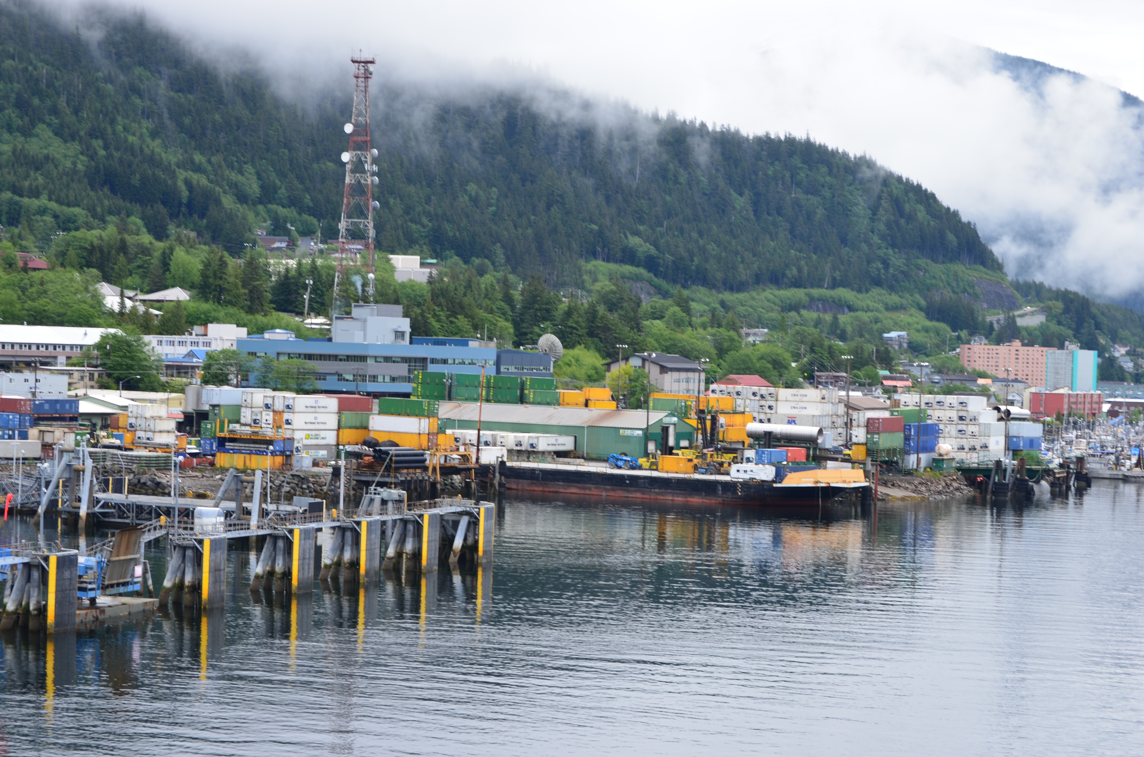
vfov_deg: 16.5
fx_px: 2616
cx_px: 572
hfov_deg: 24.7
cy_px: 378
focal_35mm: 82
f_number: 10
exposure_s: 1/80
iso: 200
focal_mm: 55
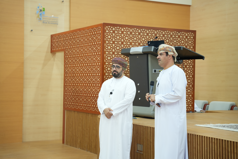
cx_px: 119
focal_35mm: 70
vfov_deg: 19.5
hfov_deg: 28.8
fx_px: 463
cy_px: 80
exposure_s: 1/125
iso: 1250
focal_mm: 70
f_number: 2.8
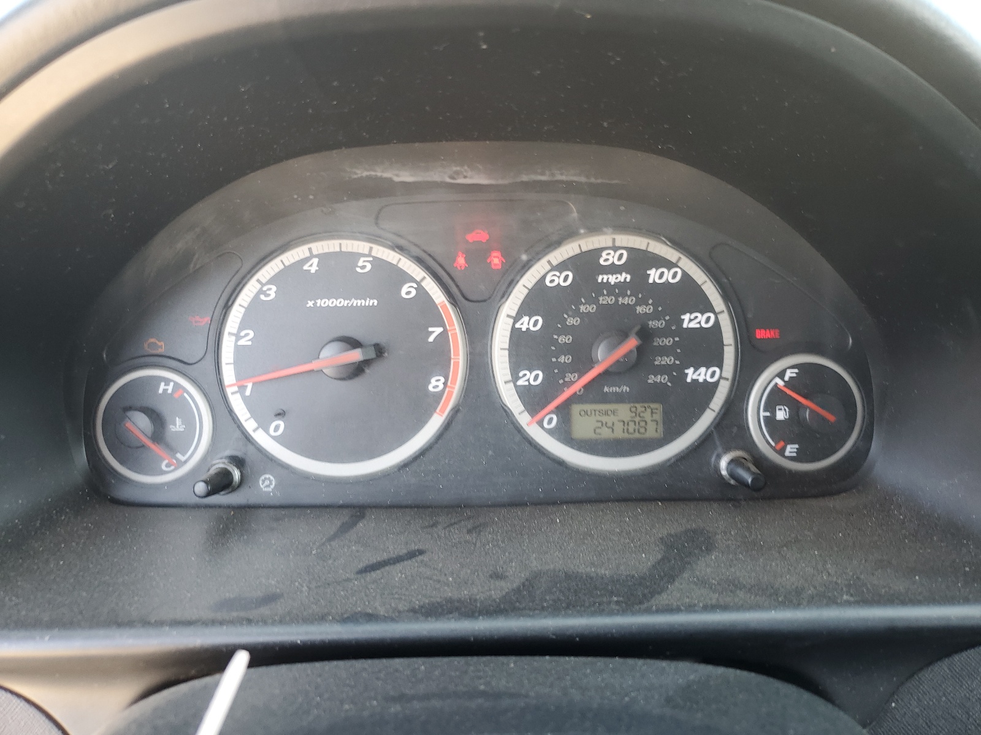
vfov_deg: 53.1
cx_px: 490
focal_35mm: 26
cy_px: 368
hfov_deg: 67.3
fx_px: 737
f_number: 1.5
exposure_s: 1/60.2
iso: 50
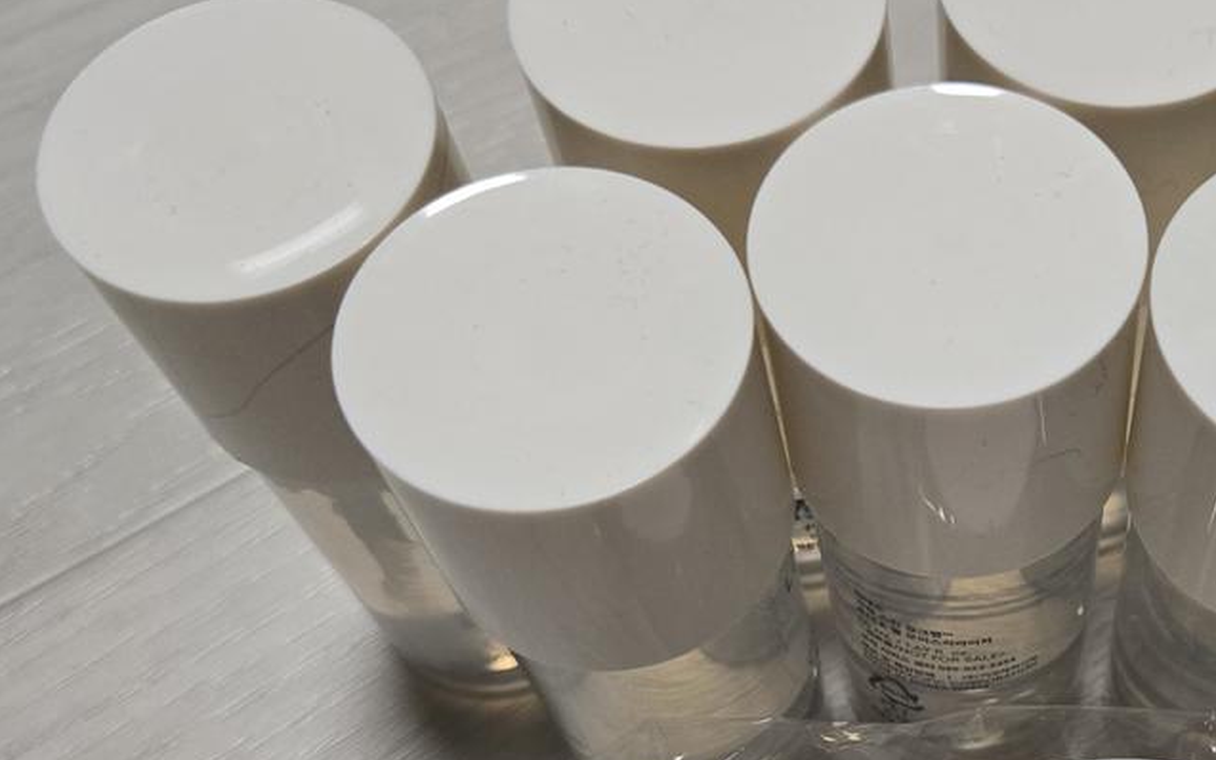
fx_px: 1624
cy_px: 691
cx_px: 1065
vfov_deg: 25.5
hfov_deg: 38.6
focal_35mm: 49
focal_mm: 5.4
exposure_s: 1/120
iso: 160
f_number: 1.8
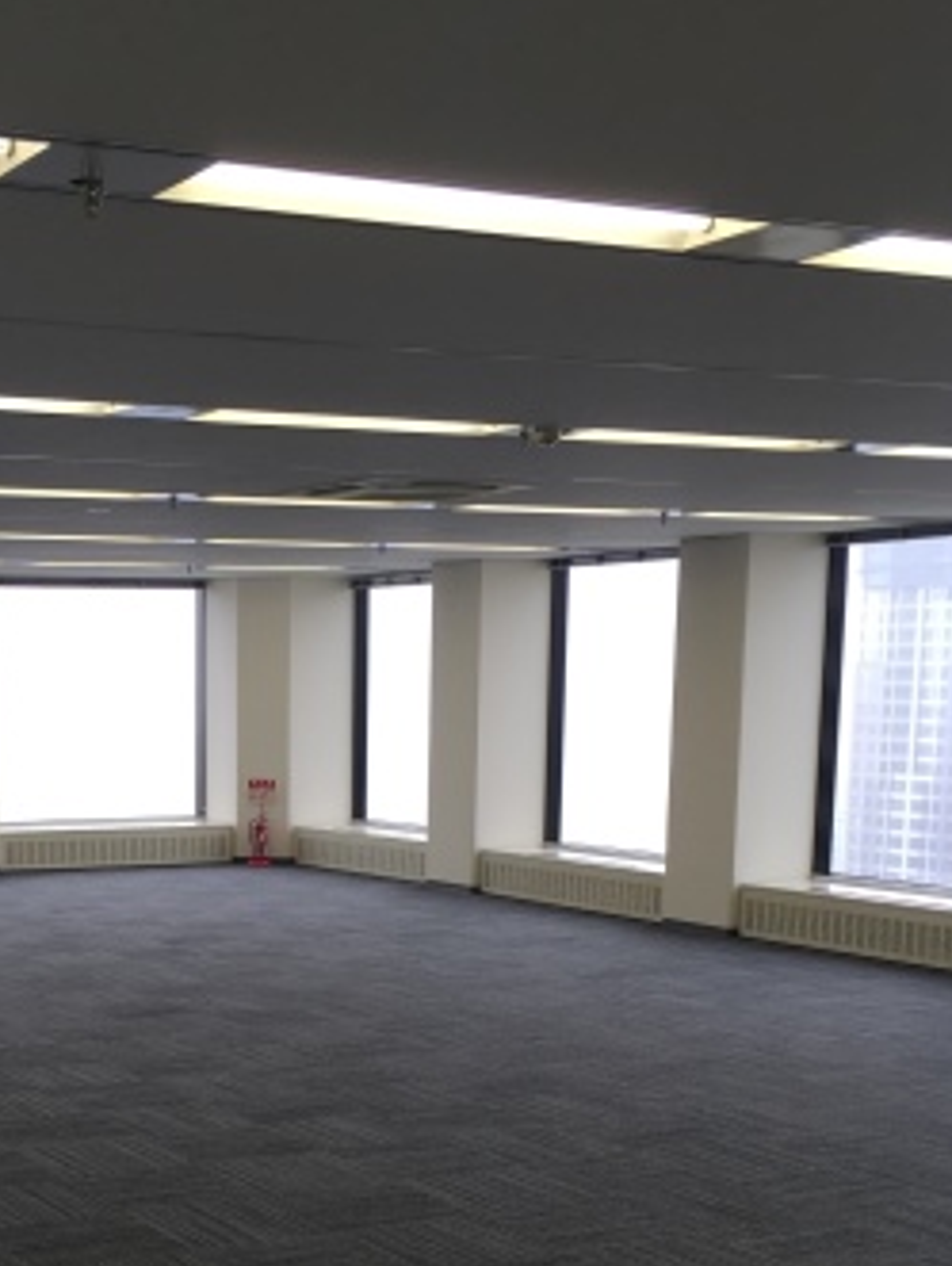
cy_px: 1040
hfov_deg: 25.6
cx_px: 176
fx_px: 2050
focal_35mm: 56
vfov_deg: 33.2
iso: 32
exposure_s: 1/131
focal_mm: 4.15
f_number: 2.2
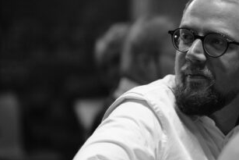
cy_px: 61
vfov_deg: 8.4
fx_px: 1089
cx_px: 220
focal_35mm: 164
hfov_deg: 12.4
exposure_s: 1/210
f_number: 1.2
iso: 1250
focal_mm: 56
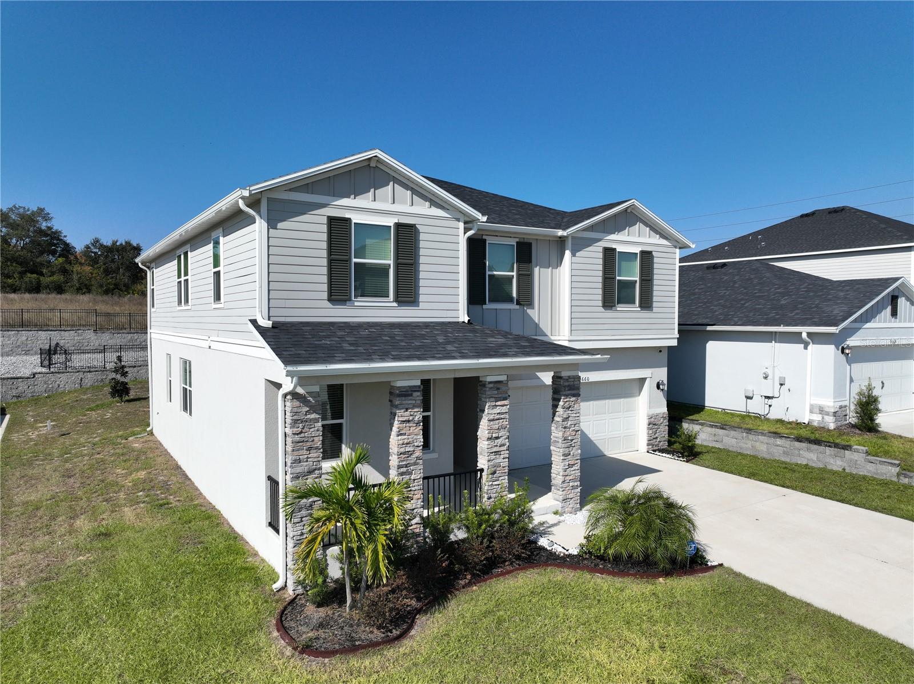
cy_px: 342
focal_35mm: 24
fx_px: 633
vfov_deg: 56.8
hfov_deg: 71.6
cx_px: 457
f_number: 2.8
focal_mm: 12.29
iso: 100
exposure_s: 1/2500
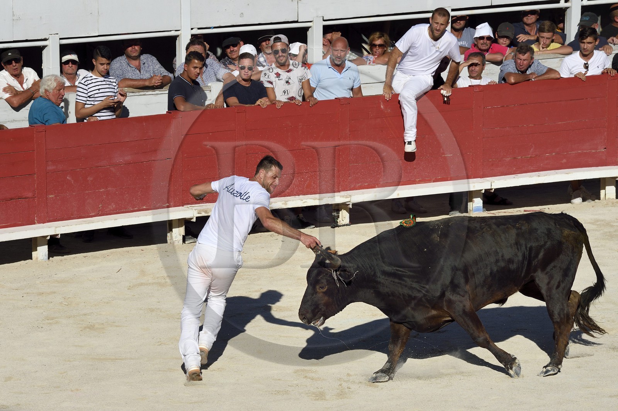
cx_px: 309
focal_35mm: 200
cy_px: 206
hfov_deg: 10.3
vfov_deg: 6.9
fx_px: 3432
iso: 400
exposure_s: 1/1250
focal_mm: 200
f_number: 11
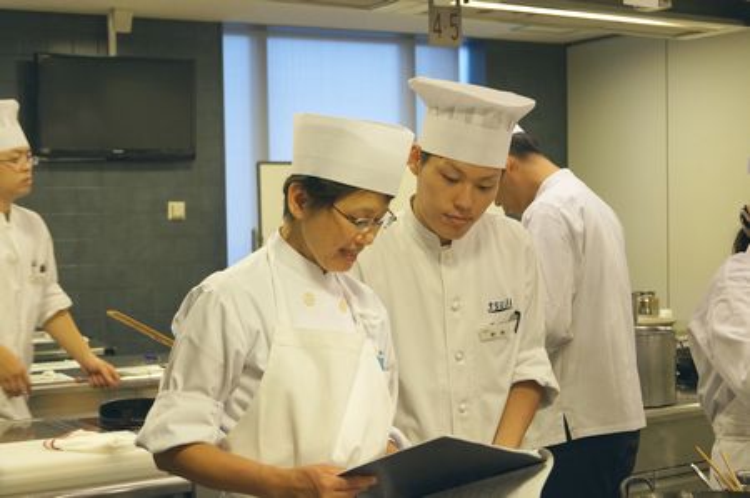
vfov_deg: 25.7
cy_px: 249
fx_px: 1093
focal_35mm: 52
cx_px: 375
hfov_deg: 37.9
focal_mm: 35
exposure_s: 1/60
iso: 800
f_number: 5
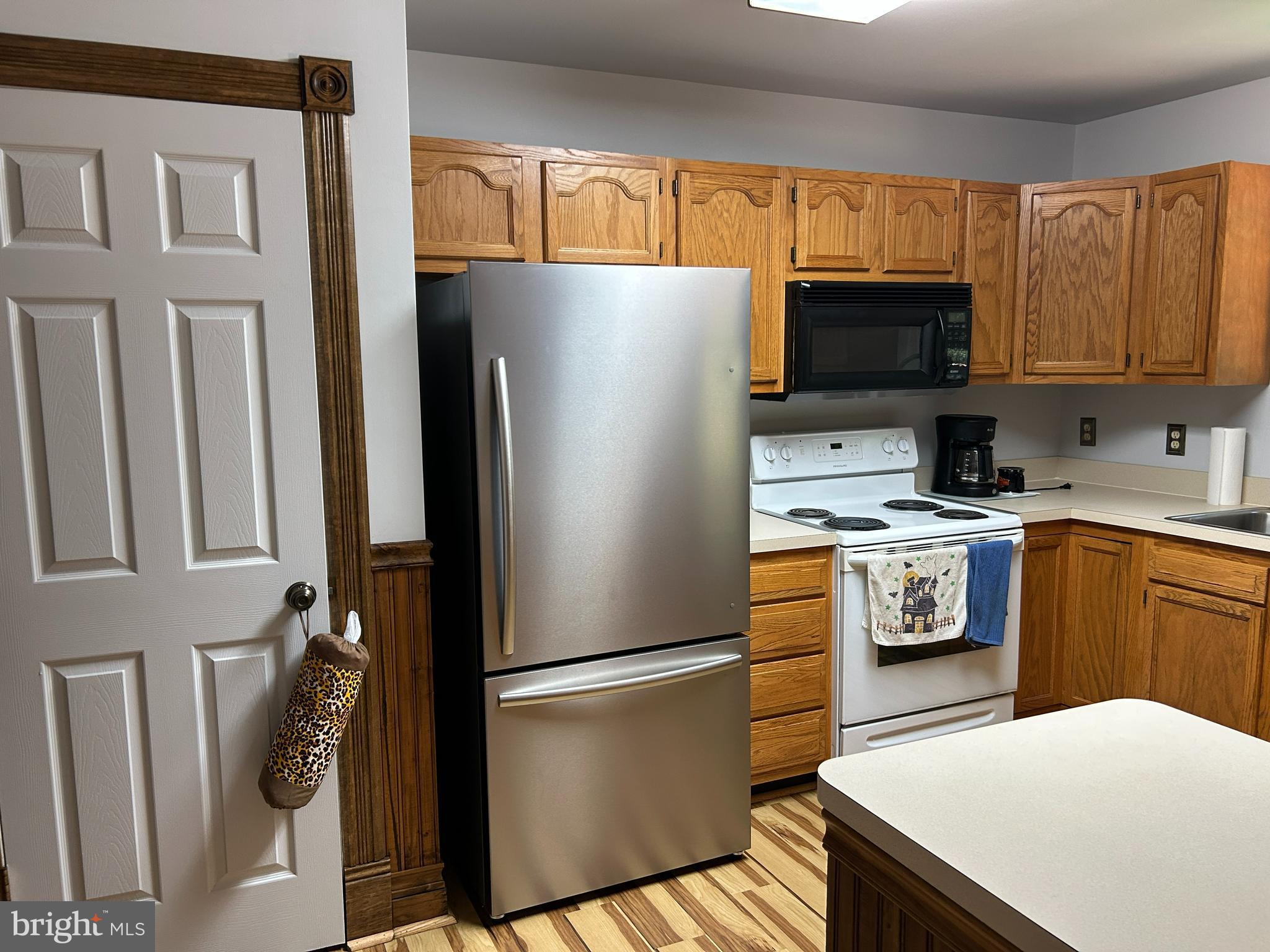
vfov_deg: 53.1
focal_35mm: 26
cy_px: 476
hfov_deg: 67.3
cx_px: 635
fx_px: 954
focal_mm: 5.7
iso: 125
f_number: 1.5
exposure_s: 1/120
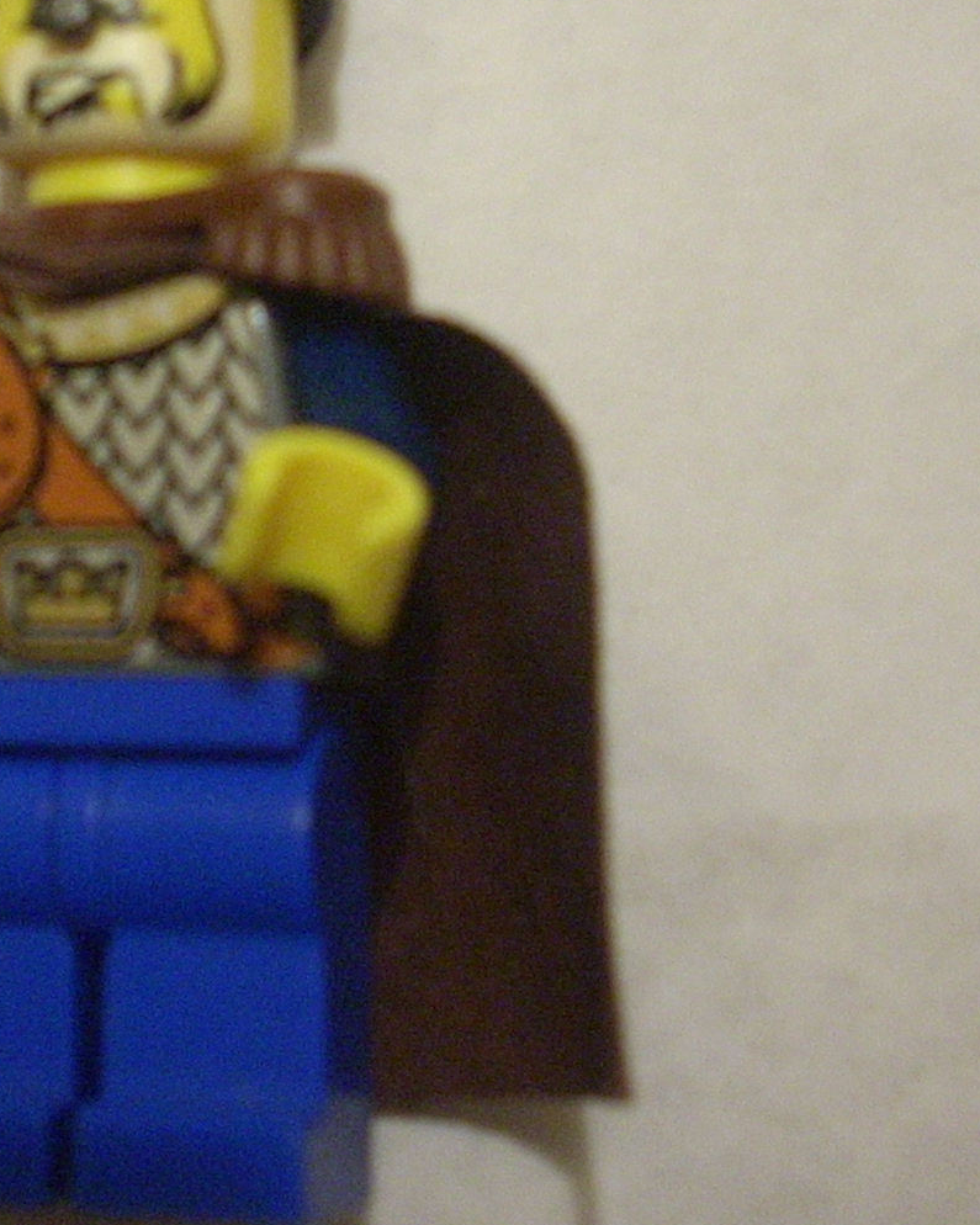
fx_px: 3372
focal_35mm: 93
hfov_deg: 16.2
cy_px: 287
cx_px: 21
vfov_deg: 20.4
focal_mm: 6.2
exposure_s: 1/4
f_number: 2.8
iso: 270
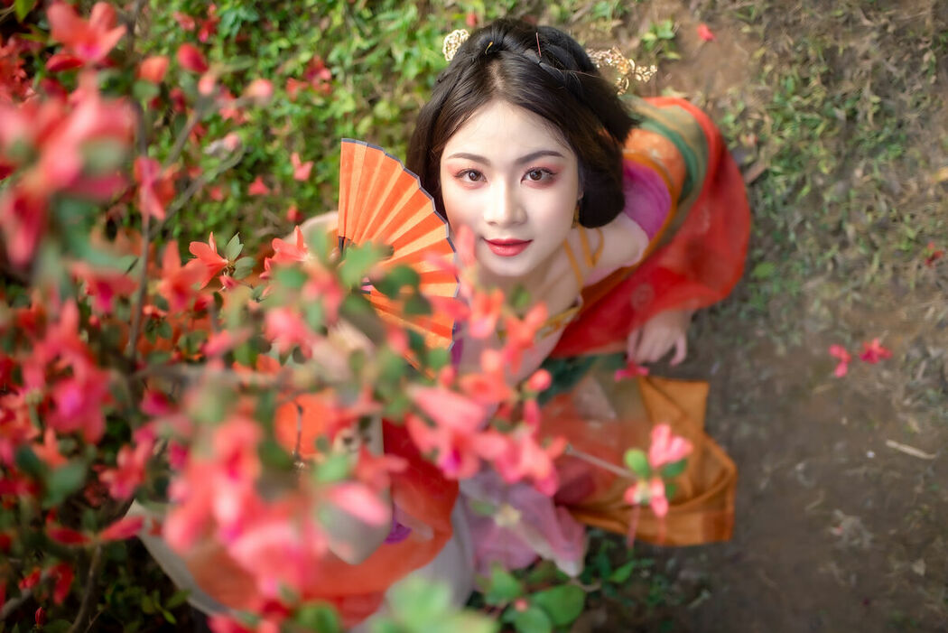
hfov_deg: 54.4
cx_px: 474
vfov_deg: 37.9
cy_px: 316
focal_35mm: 35
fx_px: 922
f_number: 1.8
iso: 80
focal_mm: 35
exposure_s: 1/100
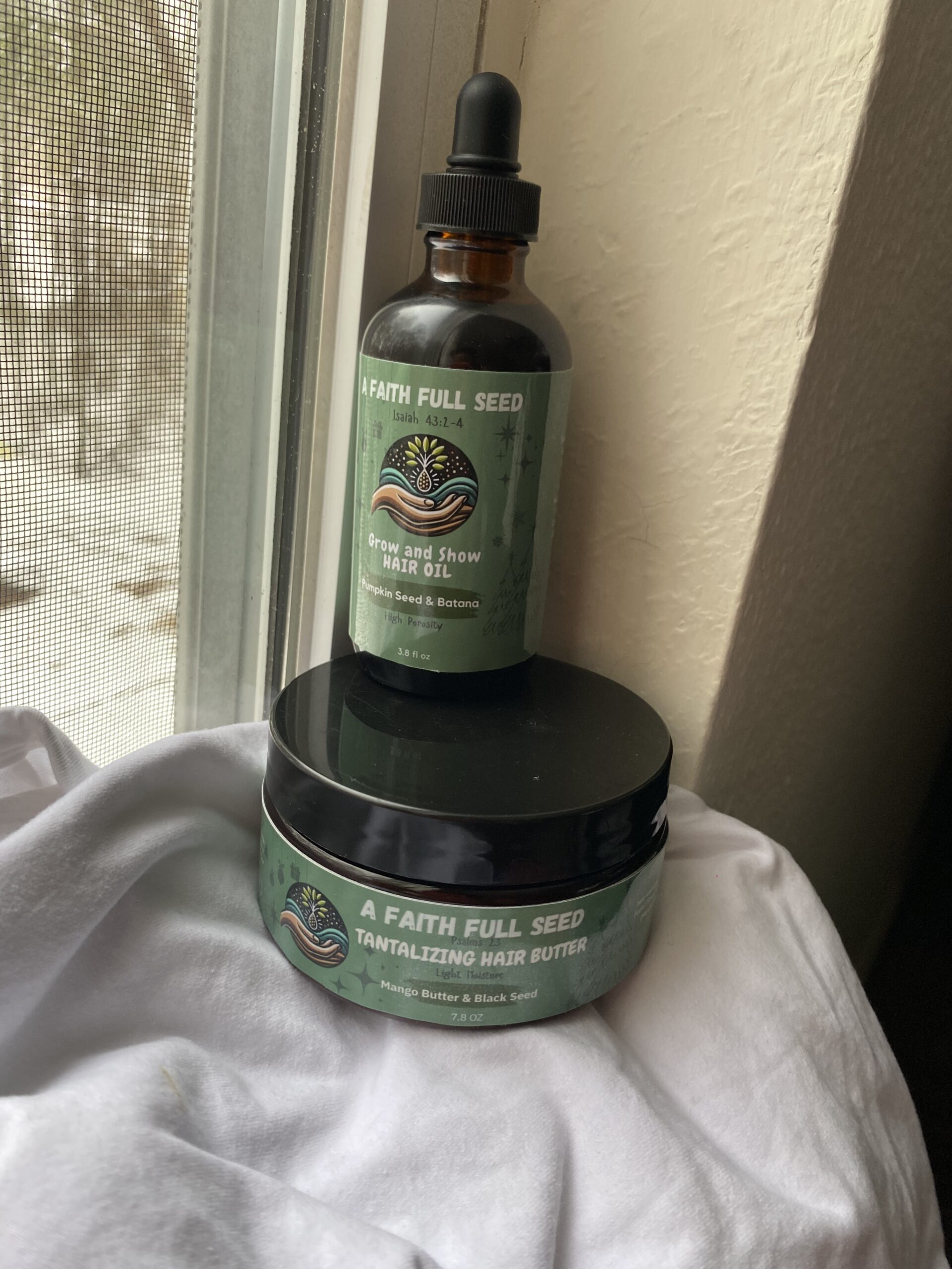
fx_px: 953
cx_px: 476
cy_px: 634
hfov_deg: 53.1
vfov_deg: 67.3
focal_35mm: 26
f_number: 1.8
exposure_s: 1/121
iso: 125
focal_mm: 4.25
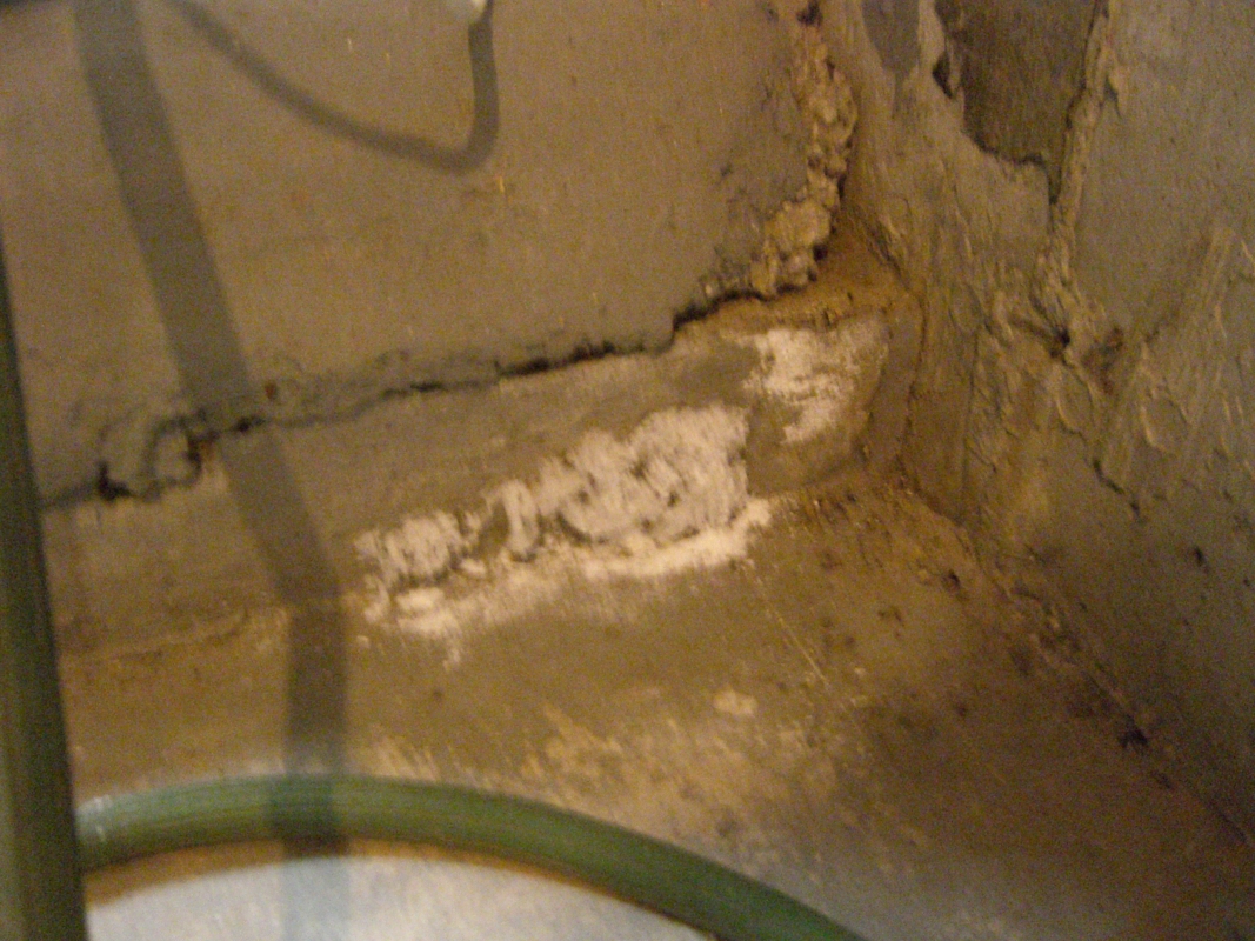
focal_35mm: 38
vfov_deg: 37.7
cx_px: 628
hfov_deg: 49.0
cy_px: 470
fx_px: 1378
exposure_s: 1/15
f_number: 2.8
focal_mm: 7.9
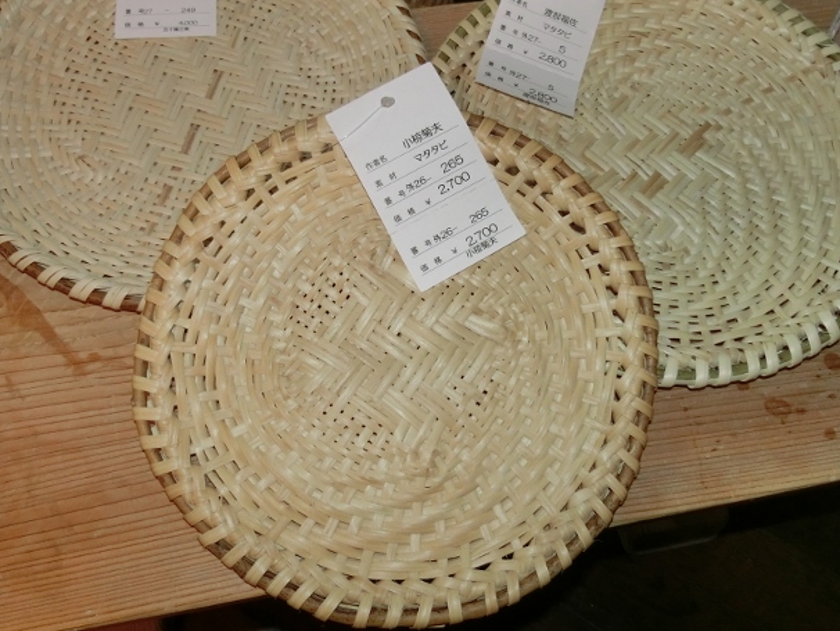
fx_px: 801
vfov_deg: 42.8
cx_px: 384
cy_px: 254
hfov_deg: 55.3
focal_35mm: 33
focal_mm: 4.5
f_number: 3.5
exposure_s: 1/60
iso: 125
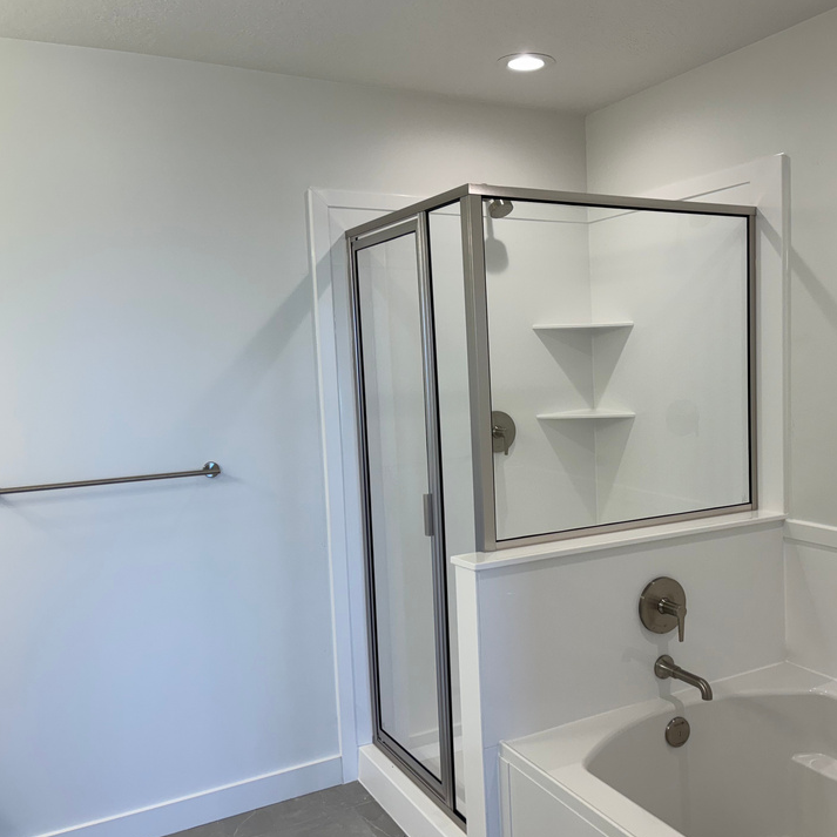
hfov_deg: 48.7
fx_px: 903
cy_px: 430
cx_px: 572
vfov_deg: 49.7
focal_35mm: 33
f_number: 1.6
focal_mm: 5.96
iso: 40
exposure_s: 1/120
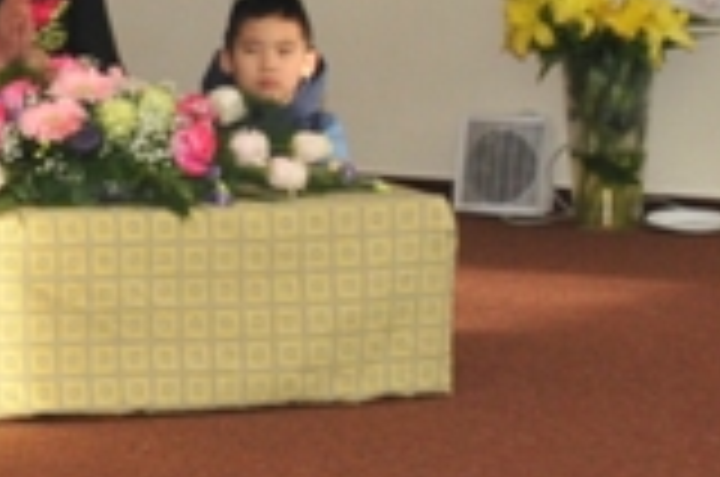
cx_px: -994
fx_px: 3373
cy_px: 94
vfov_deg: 8.1
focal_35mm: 169
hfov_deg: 10.5
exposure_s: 1/200
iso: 400
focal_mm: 18
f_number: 5.6
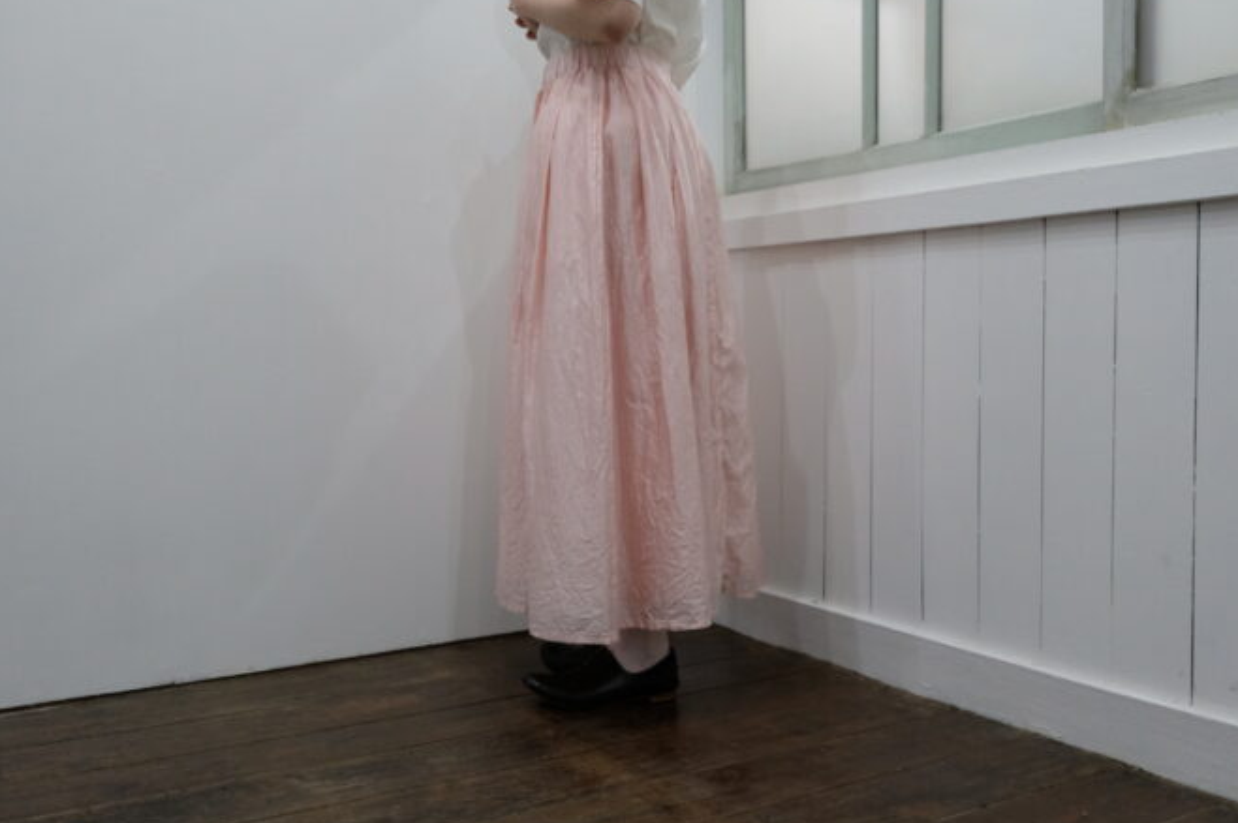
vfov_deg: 38.8
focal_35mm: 34
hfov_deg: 55.8
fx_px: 1168
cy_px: 396
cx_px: 622
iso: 2500
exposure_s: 1/100
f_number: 3.6
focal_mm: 21.4
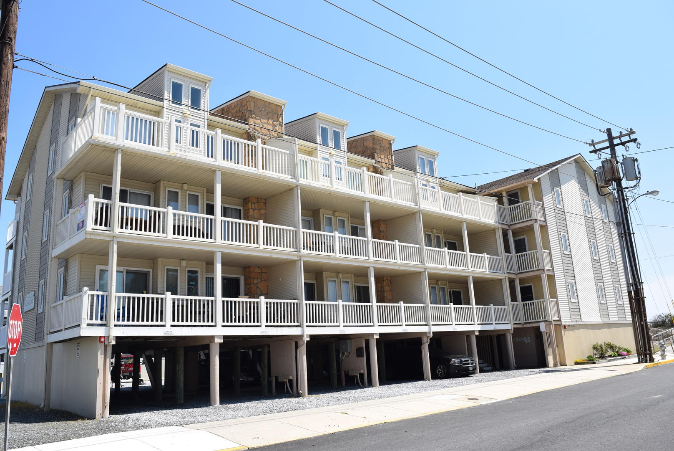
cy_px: 226
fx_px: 506
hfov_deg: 67.3
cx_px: 337
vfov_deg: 48.0
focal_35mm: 27
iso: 200
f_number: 10
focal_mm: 18
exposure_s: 1/400
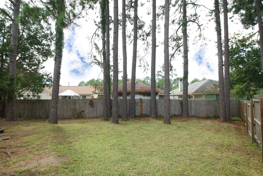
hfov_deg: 90.0
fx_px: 132
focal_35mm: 18
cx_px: 132
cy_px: 88
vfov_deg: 67.4
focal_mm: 12
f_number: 5.6
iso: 100
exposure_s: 1/100
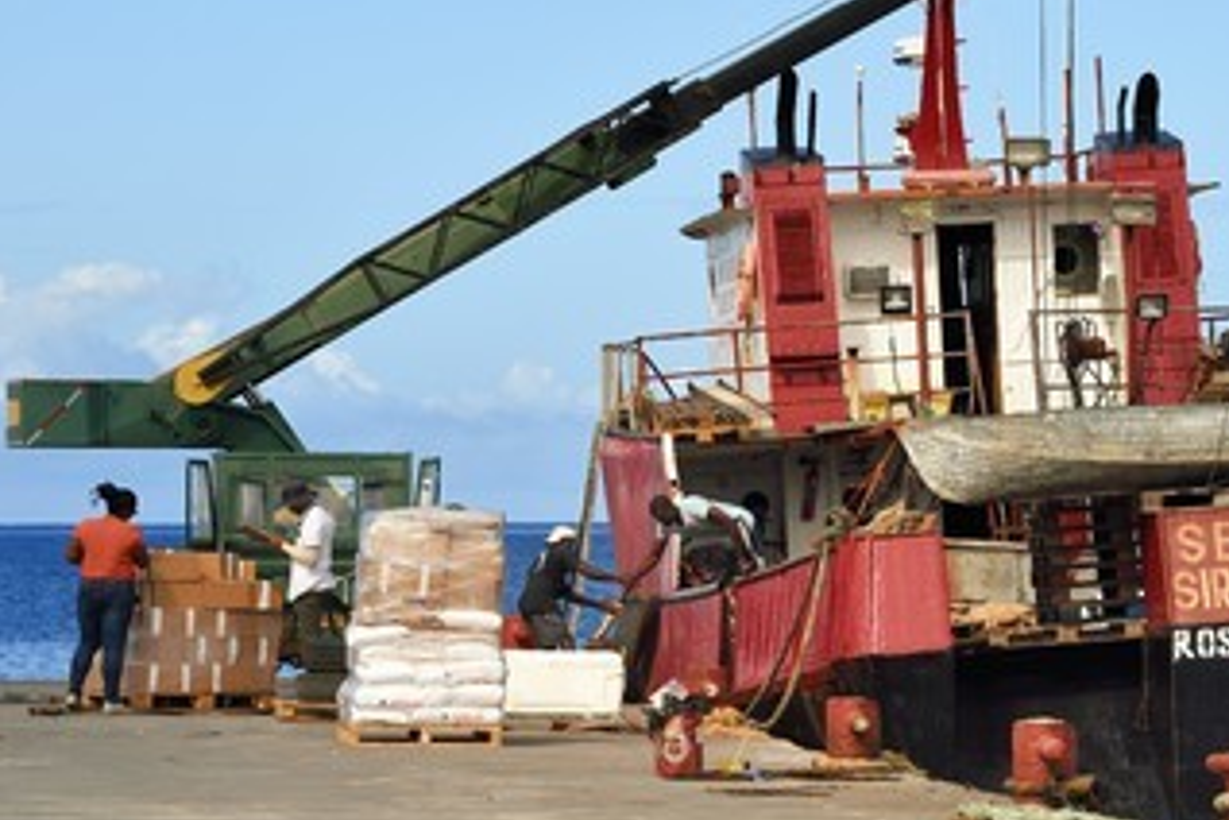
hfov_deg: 8.4
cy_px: 414
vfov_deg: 5.6
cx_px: 800
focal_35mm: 244
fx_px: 8329
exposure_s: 1/320
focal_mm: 185
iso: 200
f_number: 13
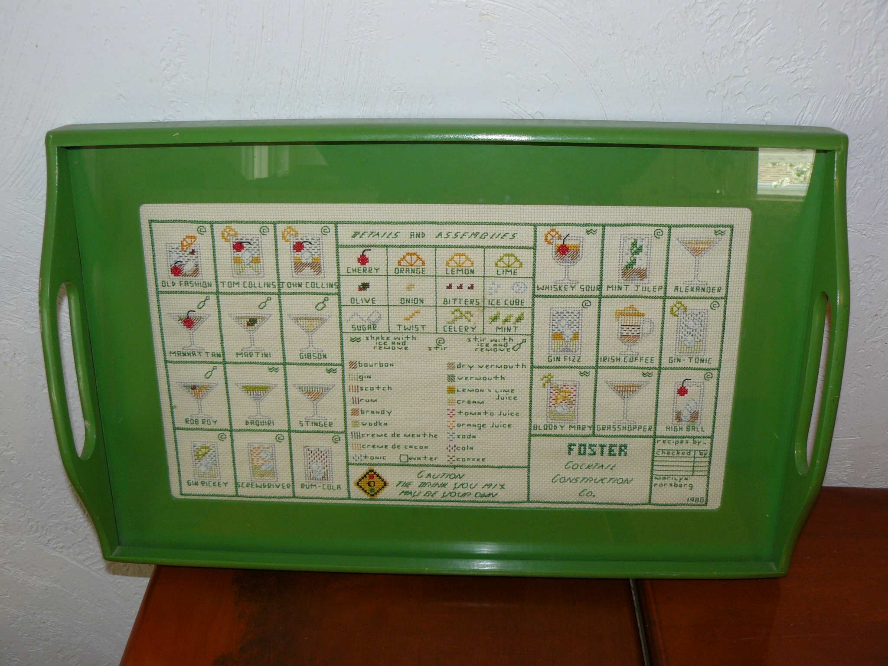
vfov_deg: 39.7
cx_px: 444
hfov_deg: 51.4
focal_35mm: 36
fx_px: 924
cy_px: 333
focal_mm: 6
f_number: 3.6
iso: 100
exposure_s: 1/30
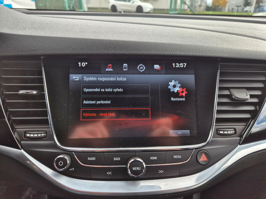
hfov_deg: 73.9
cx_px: 133
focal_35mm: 23
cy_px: 100
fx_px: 177
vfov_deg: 58.9
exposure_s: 1/180
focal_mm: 5.4
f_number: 1.8
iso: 25
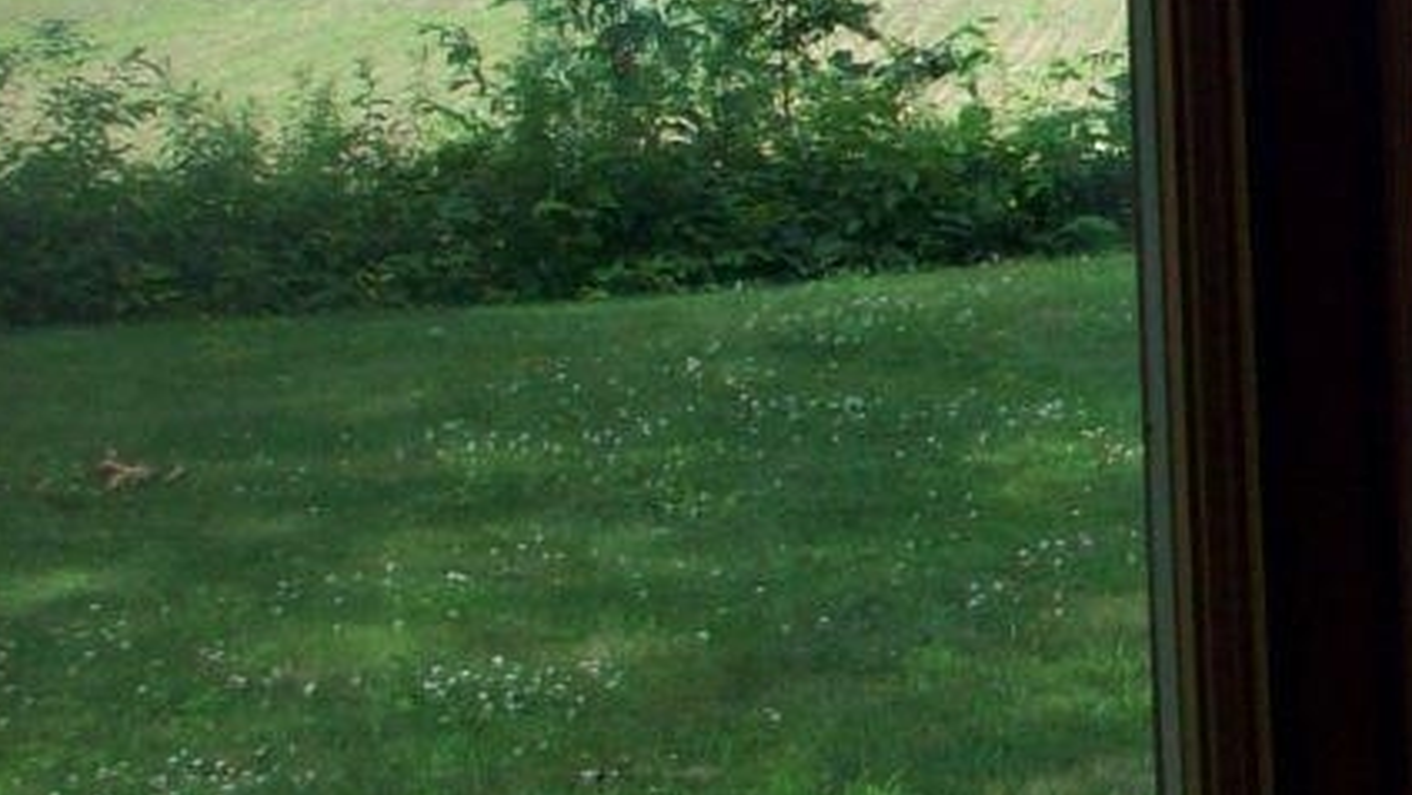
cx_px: 2093
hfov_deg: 16.1
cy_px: -17
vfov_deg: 9.9
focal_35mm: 122
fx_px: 4568
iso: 80
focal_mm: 6.2
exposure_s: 1/470
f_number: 2.8
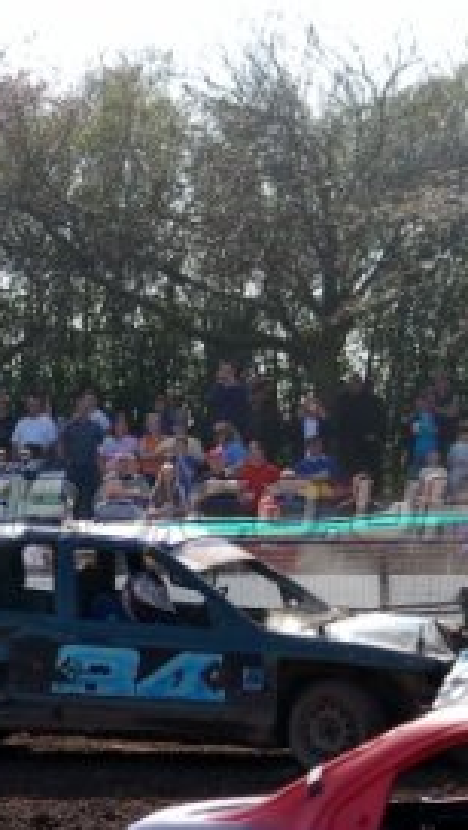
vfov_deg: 10.6
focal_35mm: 202
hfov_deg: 5.9
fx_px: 4452
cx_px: -331
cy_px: 520
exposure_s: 1/1000
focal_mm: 55
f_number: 5.3
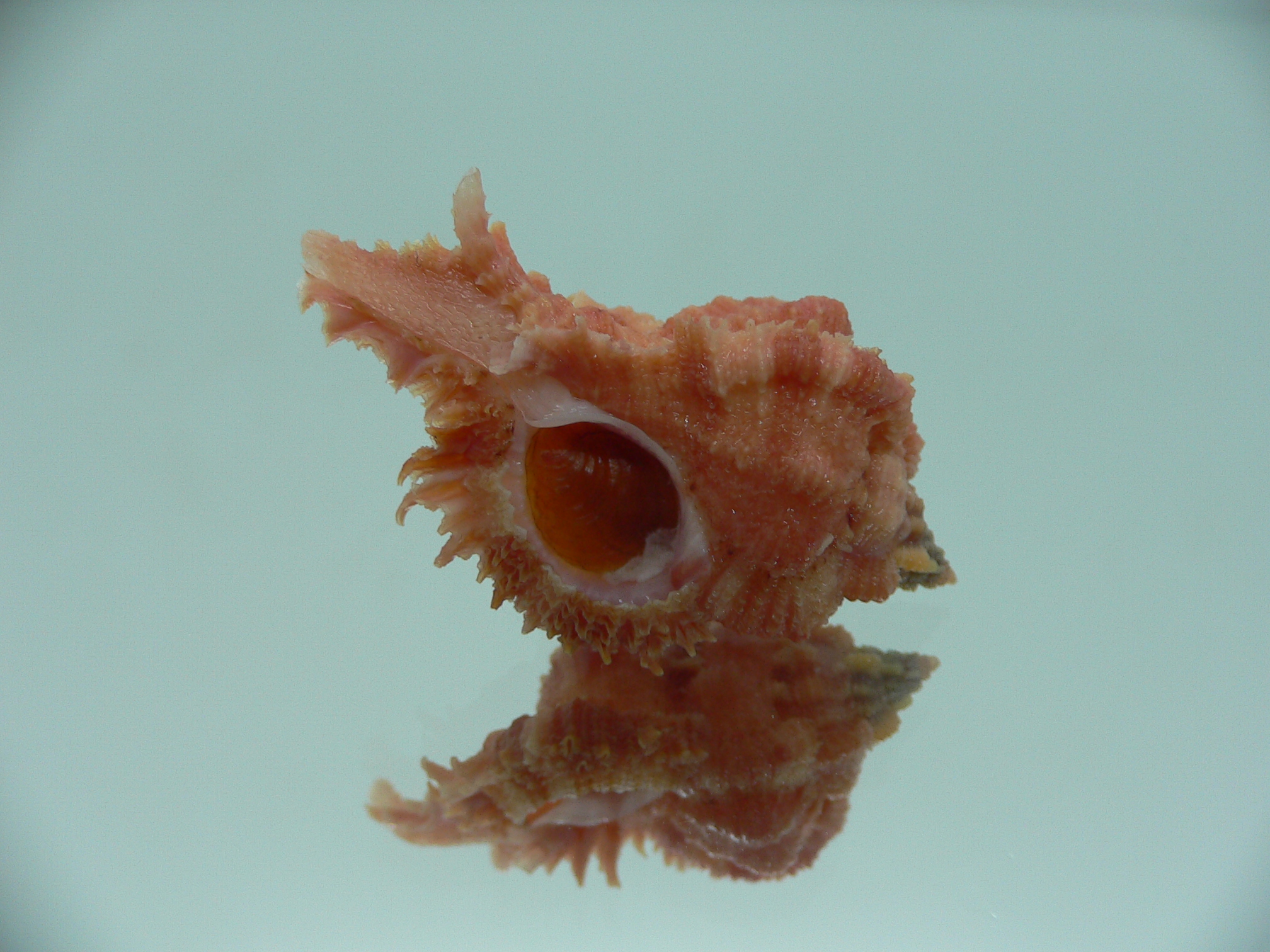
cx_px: 635
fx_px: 1284
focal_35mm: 35
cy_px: 476
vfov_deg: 40.7
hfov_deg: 52.6
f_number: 2.8
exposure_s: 1/60
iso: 80
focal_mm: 4.6
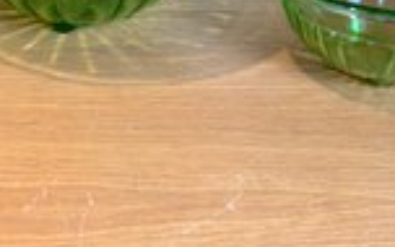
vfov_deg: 19.3
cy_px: -77
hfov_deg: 32.2
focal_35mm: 62
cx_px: 87
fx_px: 667
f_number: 1.5
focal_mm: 5.7
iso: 125
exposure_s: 1/120
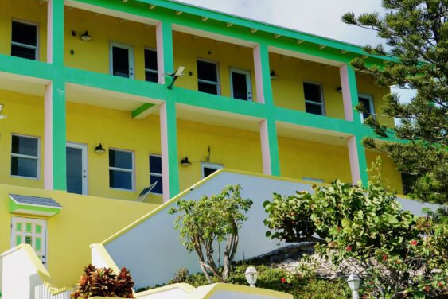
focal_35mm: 60
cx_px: 76
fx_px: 747
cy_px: 154
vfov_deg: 22.6
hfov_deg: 32.3
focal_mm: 33
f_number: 10
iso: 100
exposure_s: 1/125
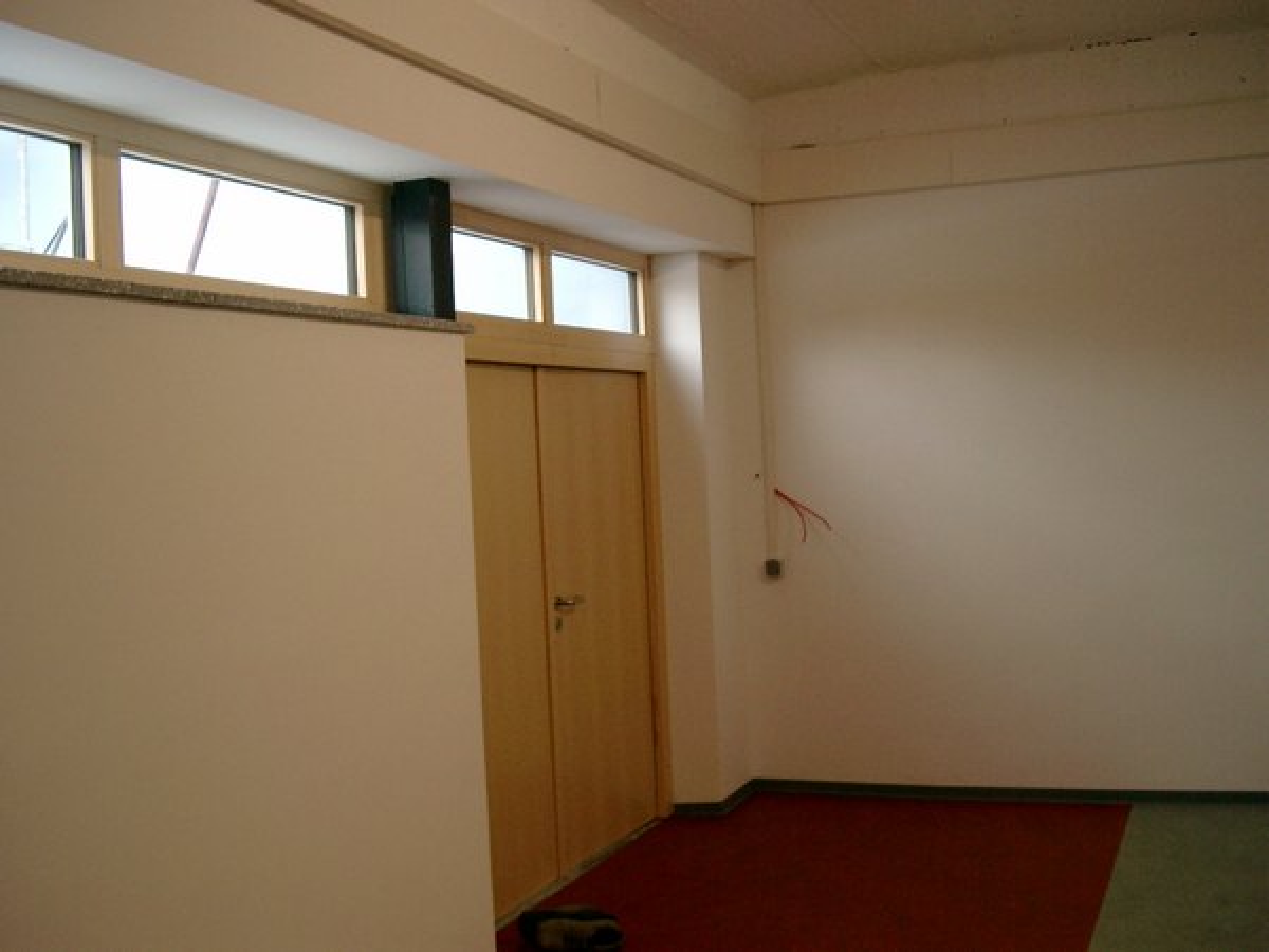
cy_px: 476
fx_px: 1356
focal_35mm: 37
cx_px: 634
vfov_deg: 38.7
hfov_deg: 50.1
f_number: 2.6
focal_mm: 7.6
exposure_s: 1/100
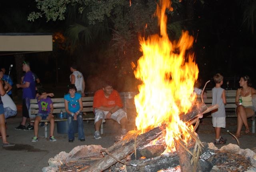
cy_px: 86
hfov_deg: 37.8
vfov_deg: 25.8
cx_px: 128
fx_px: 374
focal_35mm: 52
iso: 200
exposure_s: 1/60
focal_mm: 35
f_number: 2.8
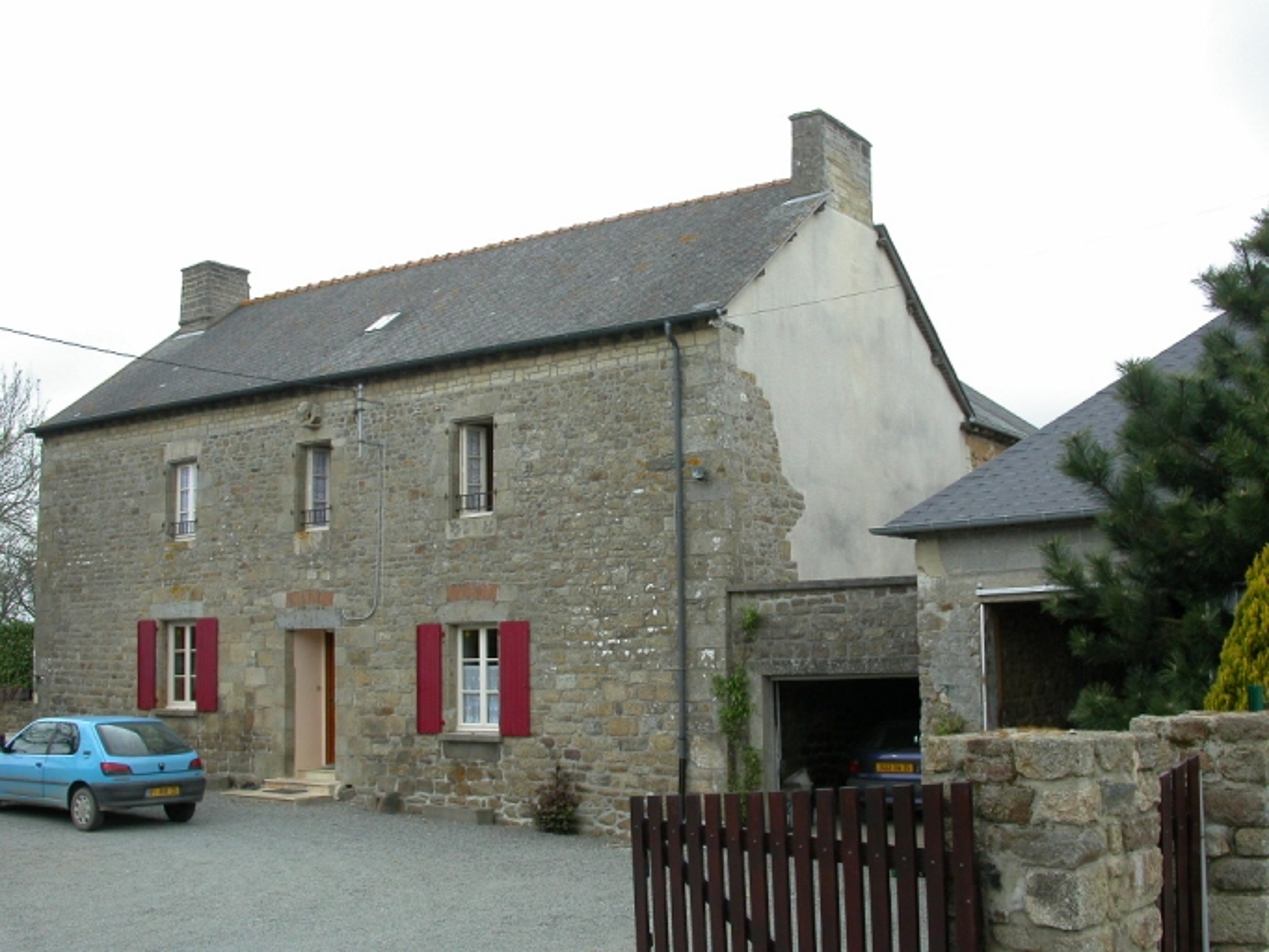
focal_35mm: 38
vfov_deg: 37.7
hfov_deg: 49.0
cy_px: 476
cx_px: 634
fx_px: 1394
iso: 100
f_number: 5.3
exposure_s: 1/162
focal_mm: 7.85
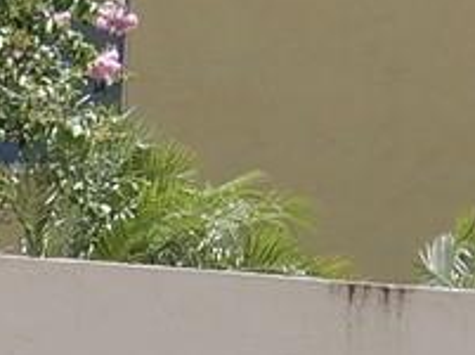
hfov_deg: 2.9
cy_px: 1183
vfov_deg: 2.2
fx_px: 9287
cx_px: -458
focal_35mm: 678
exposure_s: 1/320
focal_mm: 15.2
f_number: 5
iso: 80
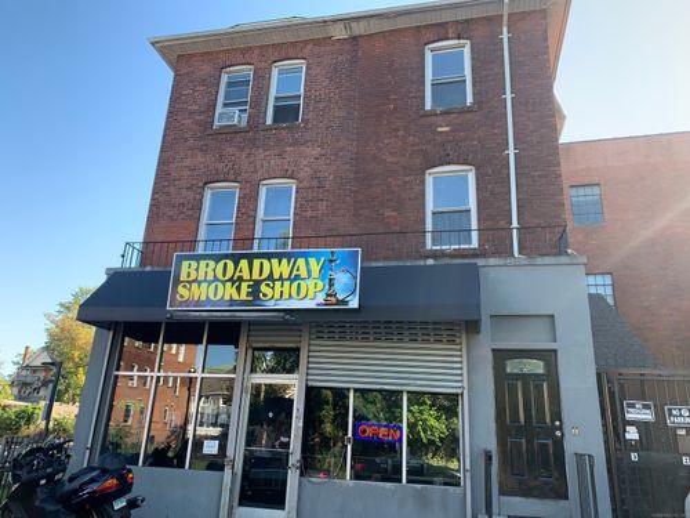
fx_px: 518
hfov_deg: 67.3
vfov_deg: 53.1
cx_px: 345
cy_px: 259
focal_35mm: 26
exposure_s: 1/298
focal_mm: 4.25
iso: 25
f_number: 1.8
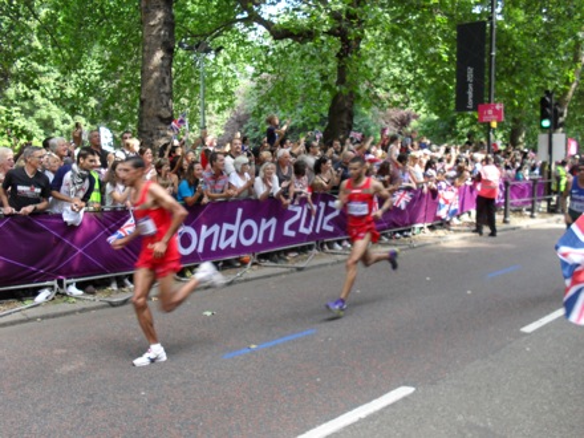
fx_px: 590
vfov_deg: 40.7
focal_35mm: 35
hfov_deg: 52.6
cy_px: 219
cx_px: 292
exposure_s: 1/90
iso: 100
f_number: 3.2
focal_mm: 6.3
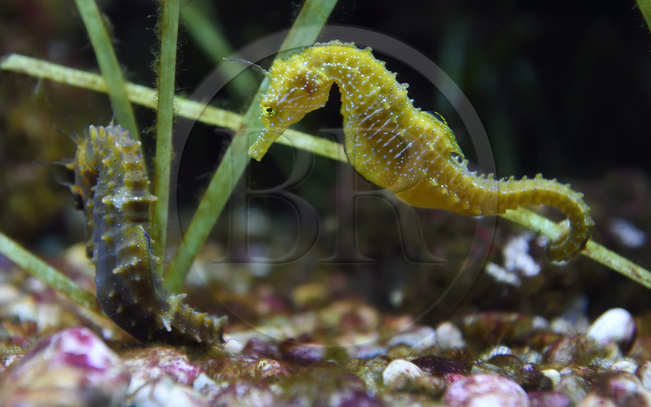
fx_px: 1278
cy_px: 196
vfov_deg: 18.1
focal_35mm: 72
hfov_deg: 28.6
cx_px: 328
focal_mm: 70
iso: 2500
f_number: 5
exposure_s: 1/50
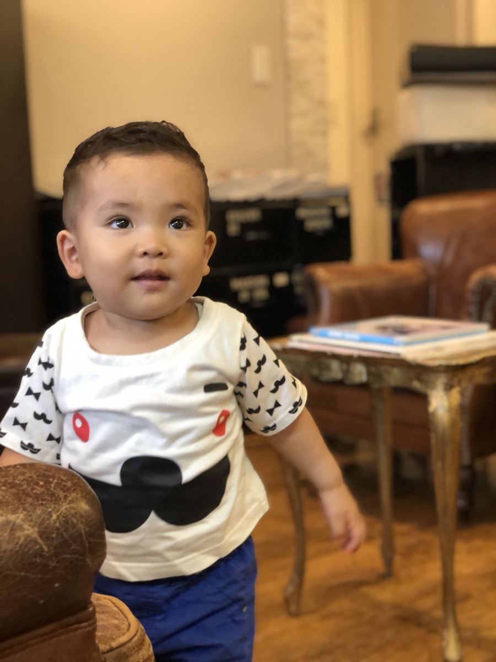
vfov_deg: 36.8
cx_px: 248
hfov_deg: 28.0
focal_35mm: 52
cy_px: 331
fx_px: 993
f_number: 2.4
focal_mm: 6
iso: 125
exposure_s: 1/33
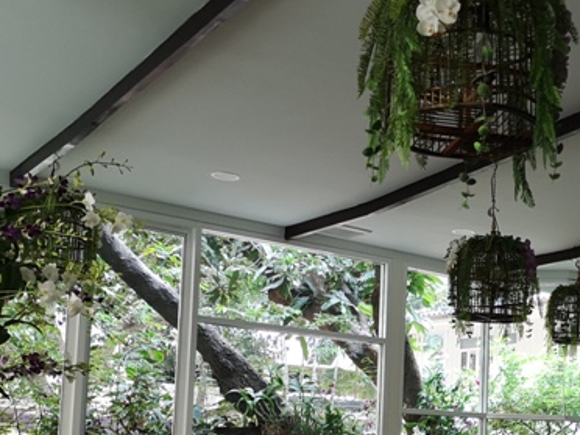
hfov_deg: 31.9
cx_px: 502
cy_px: 380
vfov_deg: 24.6
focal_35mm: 58
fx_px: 972
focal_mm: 3.95
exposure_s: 1/50
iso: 80
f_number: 1.8
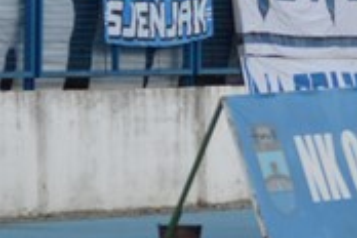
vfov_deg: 2.4
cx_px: 544
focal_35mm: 581
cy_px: -166
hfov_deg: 3.5
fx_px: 5757
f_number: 5
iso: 400
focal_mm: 75
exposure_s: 1/400
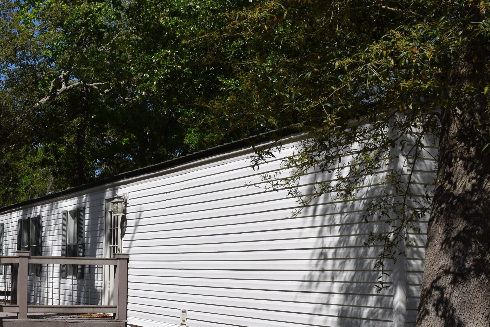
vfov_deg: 21.1
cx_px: 79
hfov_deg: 30.4
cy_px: 245
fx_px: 871
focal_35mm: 64
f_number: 14
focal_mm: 24
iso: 100
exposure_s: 1/200
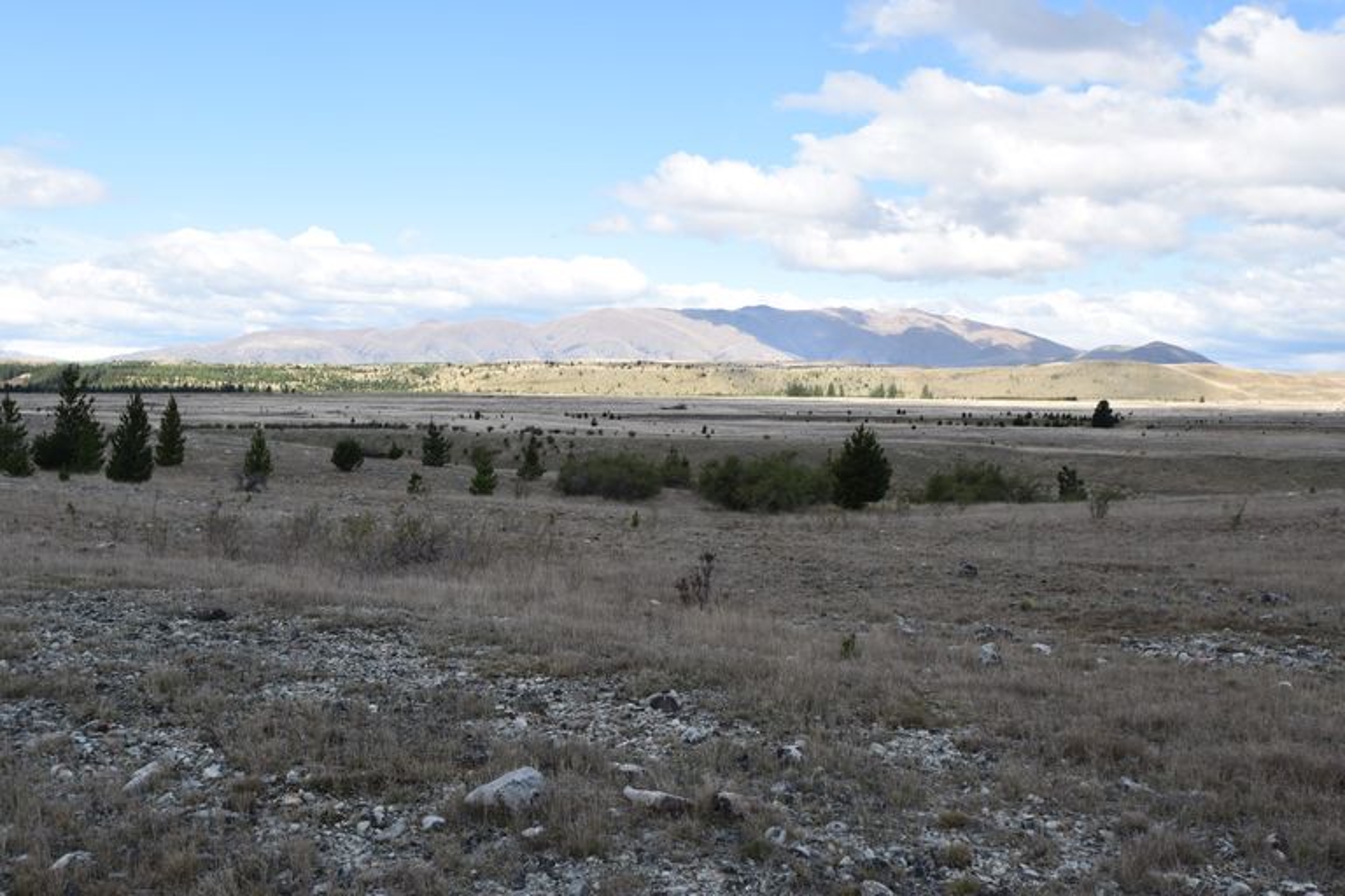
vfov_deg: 40.0
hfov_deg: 57.2
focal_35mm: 33
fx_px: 1233
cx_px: 672
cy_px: 448
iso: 200
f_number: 10
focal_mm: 22
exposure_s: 1/400
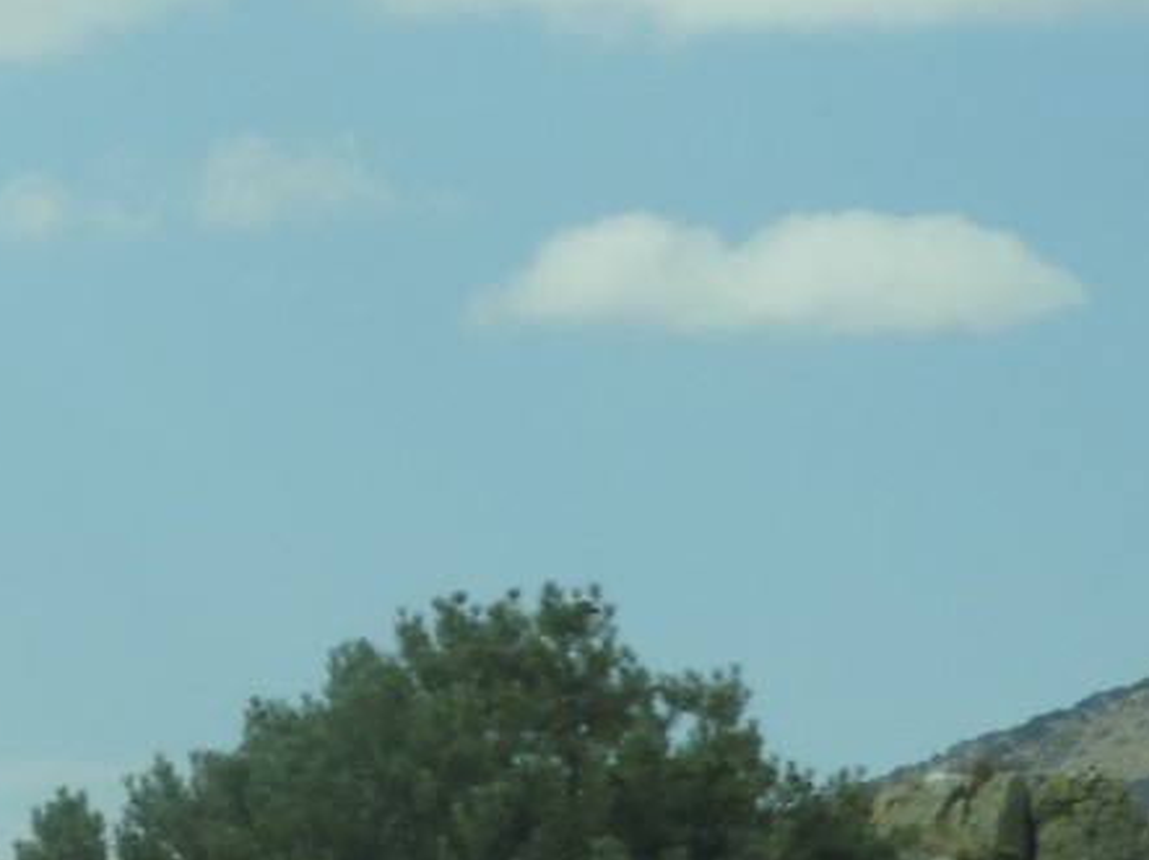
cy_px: 356
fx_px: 14597
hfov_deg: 4.5
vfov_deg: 3.4
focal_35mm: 440
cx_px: -458
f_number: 5
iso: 100
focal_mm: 24.2
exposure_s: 1/640
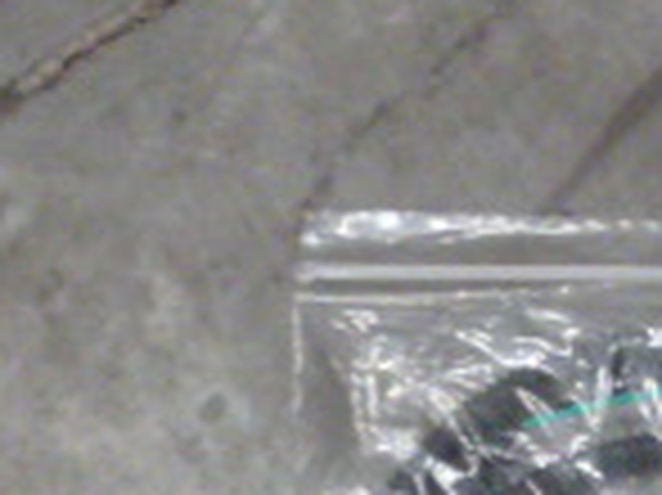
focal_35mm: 109
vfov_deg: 12.3
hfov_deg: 17.2
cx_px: 820
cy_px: 918
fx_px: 2083
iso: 800
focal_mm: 4.5
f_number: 3.1
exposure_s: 1/13
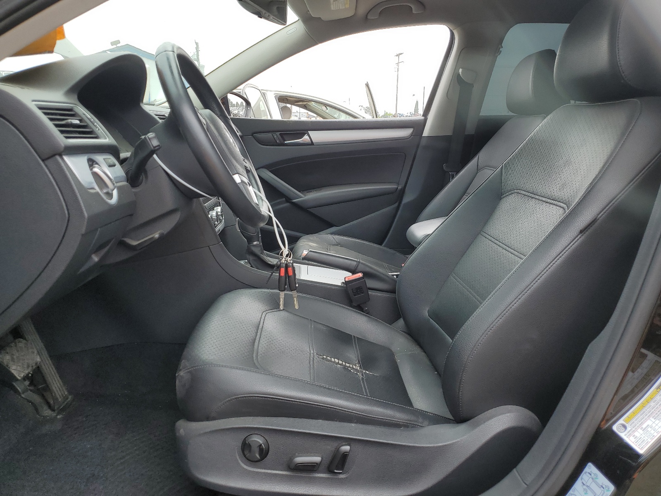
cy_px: 248
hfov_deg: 67.3
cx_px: 330
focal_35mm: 26
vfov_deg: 53.1
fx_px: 496
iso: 50
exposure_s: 1/714
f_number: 1.5
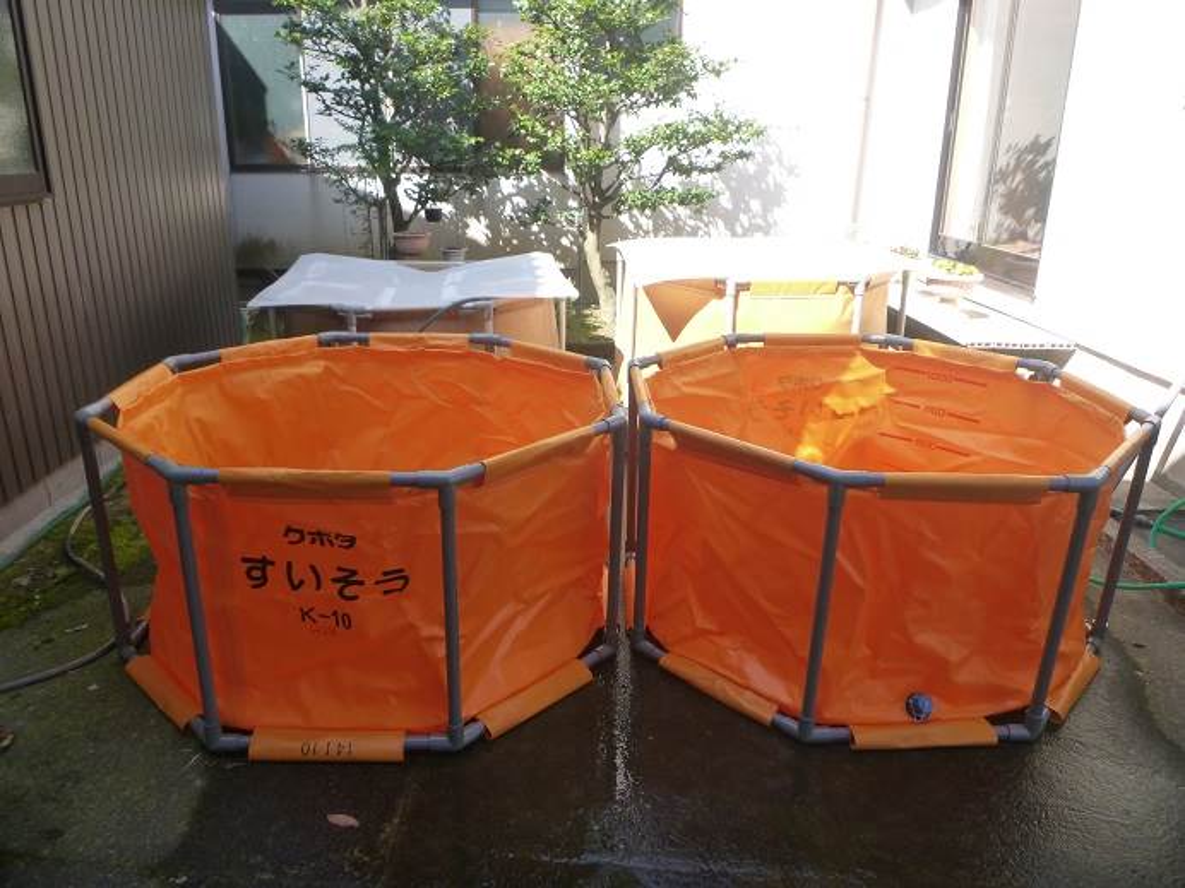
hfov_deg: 69.4
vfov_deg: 54.9
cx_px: 592
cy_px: 444
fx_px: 856
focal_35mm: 25
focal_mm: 4.5
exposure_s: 1/160
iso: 160
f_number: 3.9
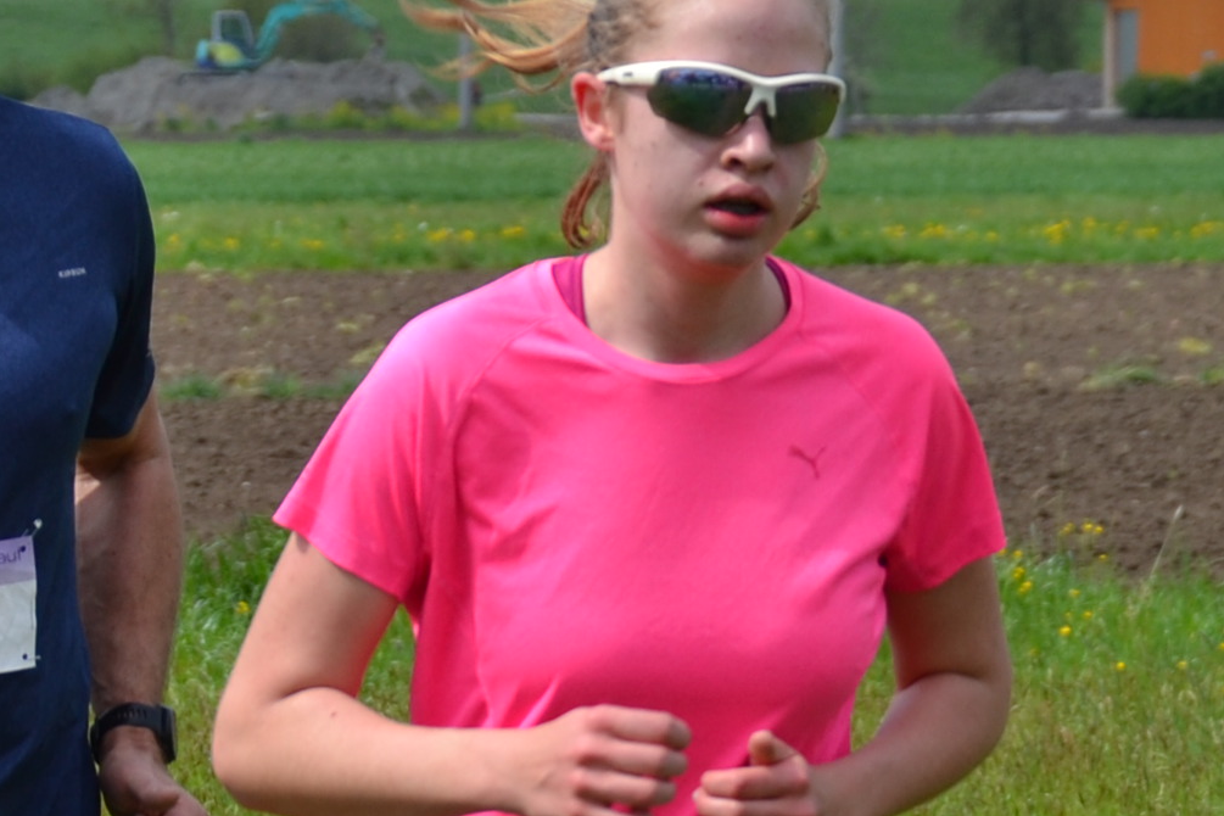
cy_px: 692
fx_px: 12273
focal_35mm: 361
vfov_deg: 3.8
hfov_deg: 5.6
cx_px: -665
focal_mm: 70
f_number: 5.6
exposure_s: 1/500
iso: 110
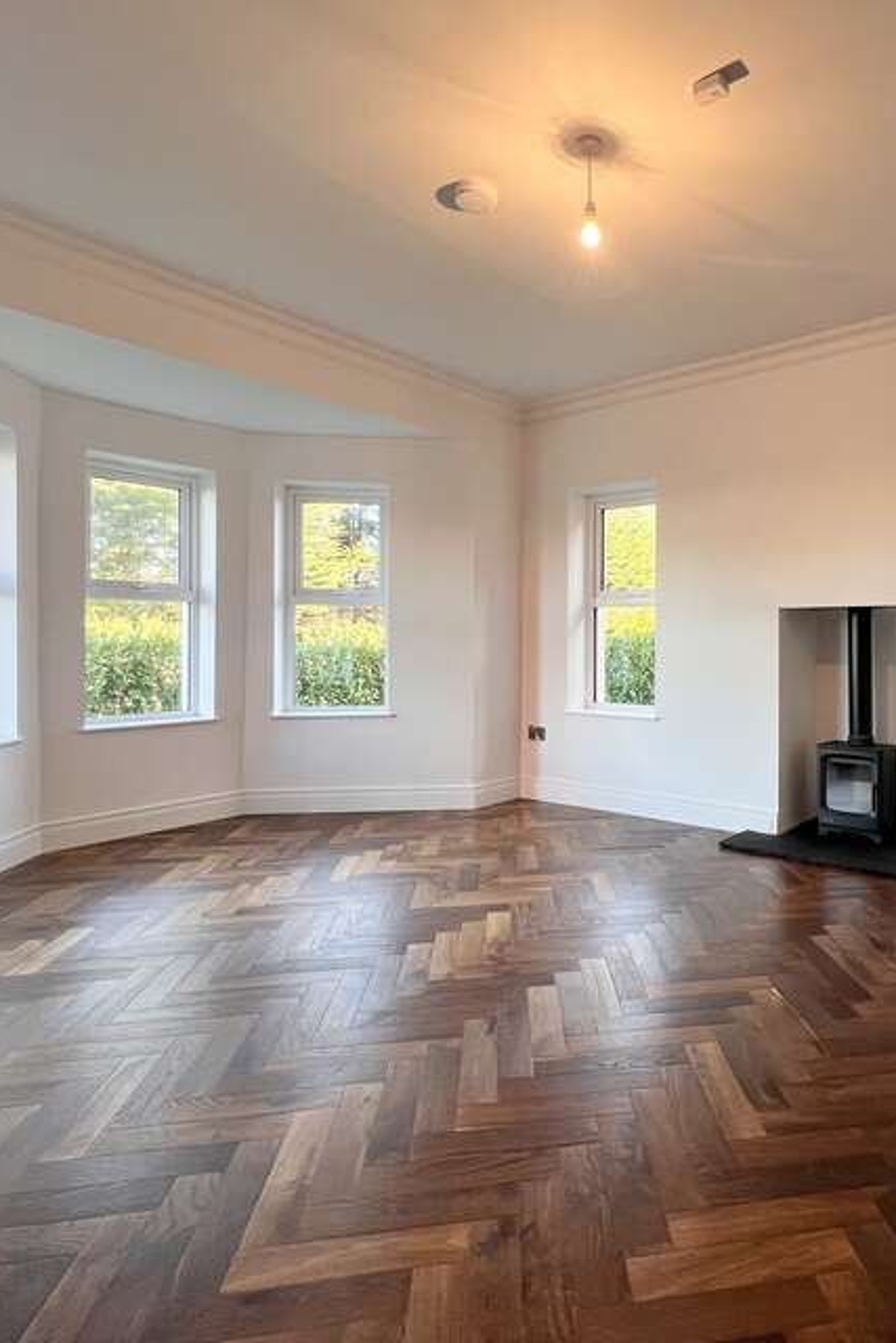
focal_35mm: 19
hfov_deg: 62.0
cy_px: 641
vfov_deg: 86.8
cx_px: 636
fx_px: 709
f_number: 1.8
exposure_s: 1/100
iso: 160
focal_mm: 1.57
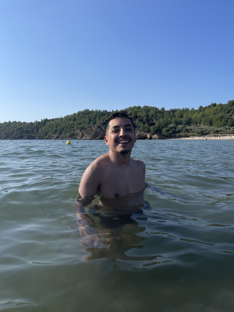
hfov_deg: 53.1
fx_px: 234
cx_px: 117
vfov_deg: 67.3
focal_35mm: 26
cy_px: 156
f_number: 1.6
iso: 32
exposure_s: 1/5618
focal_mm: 5.1
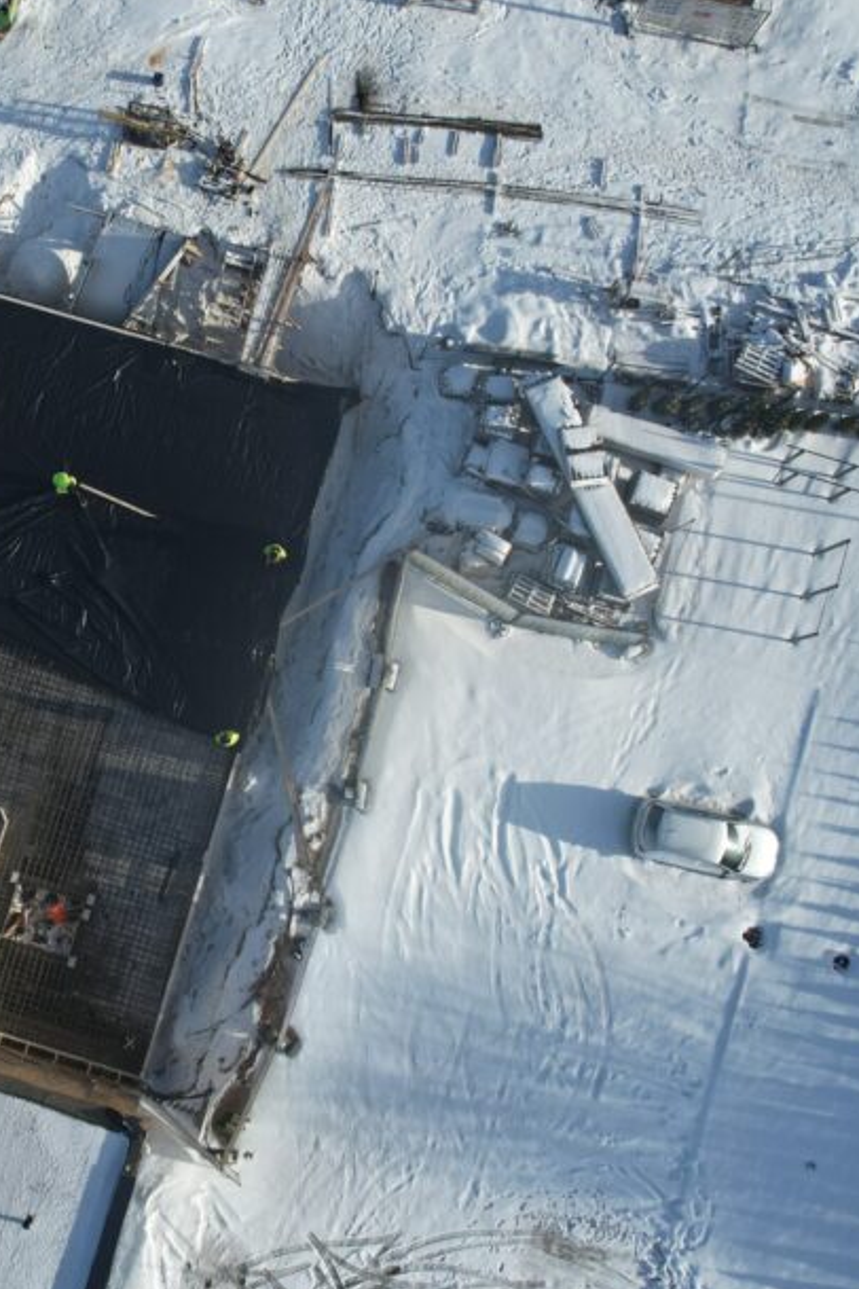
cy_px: 634
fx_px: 1324
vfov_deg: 51.9
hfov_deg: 35.1
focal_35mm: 37
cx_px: 207
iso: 100
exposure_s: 1/2500
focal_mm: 8.38
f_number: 2.8
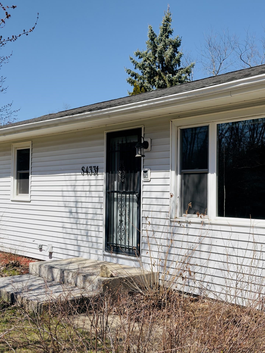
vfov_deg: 39.7
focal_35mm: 48
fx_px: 490
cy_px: 176
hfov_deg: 30.3
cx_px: 132
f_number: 1.78
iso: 64
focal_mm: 6.76
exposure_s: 1/5208
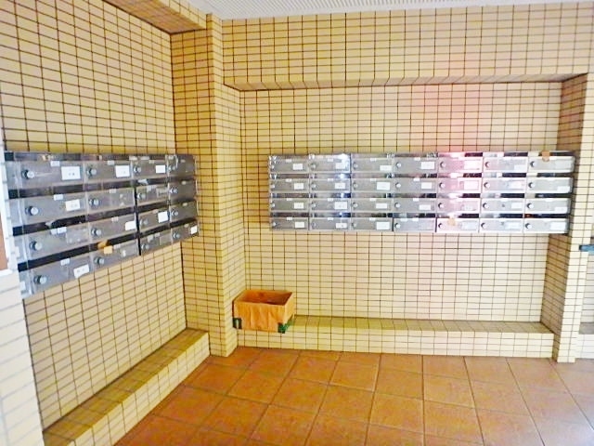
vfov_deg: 63.4
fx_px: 360
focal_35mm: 21
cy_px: 223
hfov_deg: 79.0
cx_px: 297
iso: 800
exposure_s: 1/15
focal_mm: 3.7
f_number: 3.5
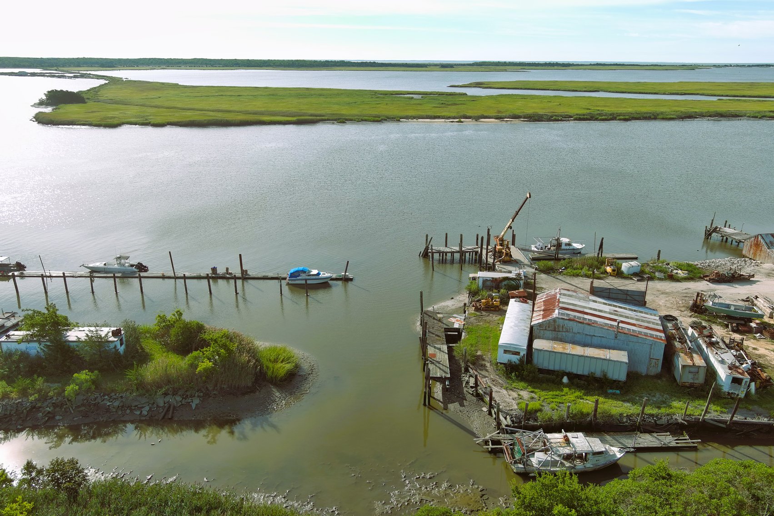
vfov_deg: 45.0
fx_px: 623
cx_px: 387
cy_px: 258
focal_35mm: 29
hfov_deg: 63.7
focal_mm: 10.57
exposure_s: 1/1250
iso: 100
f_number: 2.8
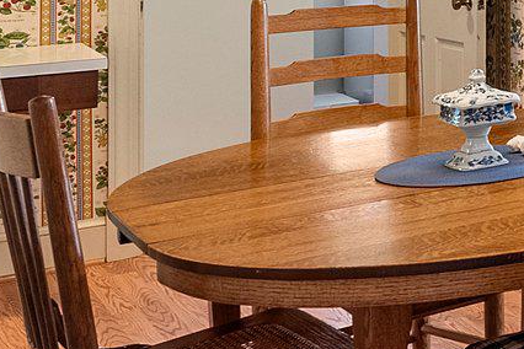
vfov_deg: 16.7
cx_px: 1125
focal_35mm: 77
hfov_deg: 16.9
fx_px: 1121
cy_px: -114
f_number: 8
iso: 800
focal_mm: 16
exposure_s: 1/1.25
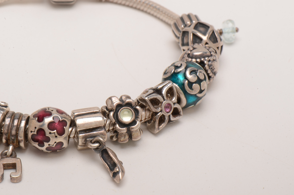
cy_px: 98
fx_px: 1039
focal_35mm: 128
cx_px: 147
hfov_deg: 16.1
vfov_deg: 10.7
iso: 100
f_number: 29
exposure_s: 1/160
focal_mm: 85
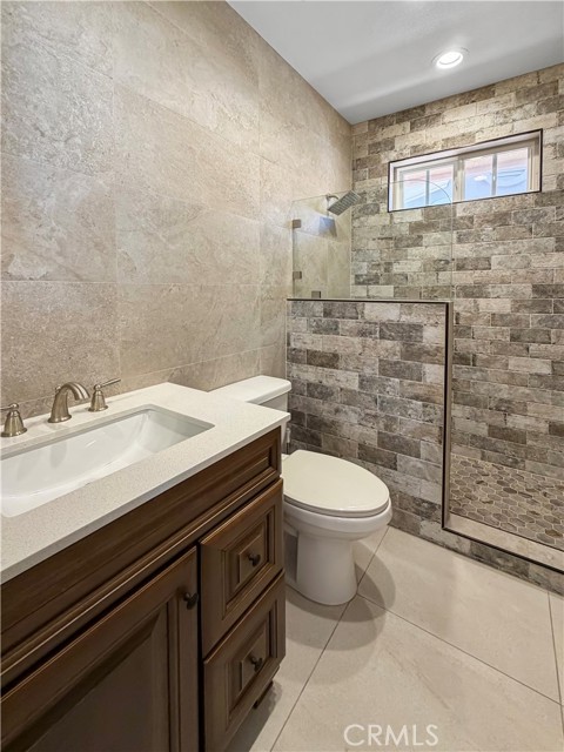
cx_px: 282
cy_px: 376
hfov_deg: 85.7
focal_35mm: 14
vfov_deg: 102.1
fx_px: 304
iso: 200
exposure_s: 1/60
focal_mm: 2.22
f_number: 2.2
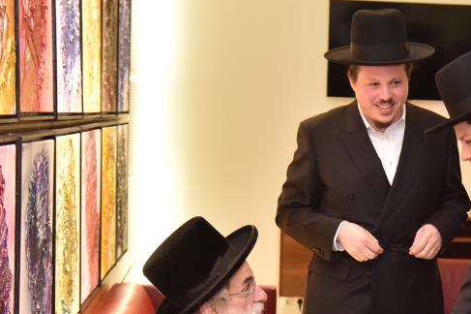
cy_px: 225
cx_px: 410
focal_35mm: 101
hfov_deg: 19.9
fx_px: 1320
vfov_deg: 13.5
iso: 2000
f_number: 4
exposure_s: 1/160
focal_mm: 48
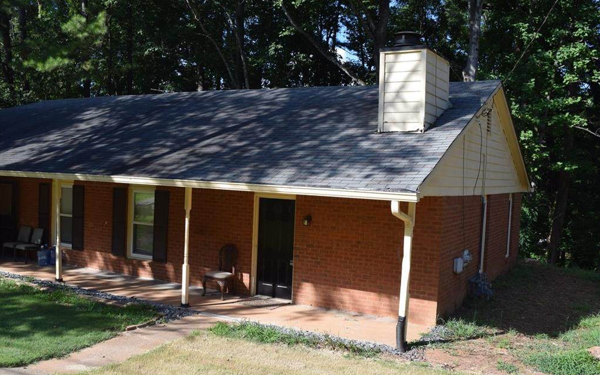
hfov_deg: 54.6
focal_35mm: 36
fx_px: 581
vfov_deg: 35.8
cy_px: 200
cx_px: 301
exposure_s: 1/250
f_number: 8
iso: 200
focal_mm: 23
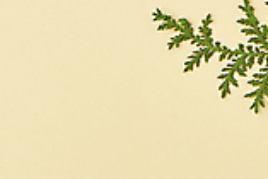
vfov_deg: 5.7
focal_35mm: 237
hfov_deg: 8.6
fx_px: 1766
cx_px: 277
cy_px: -101
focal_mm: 62
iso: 64
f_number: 13
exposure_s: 1/160
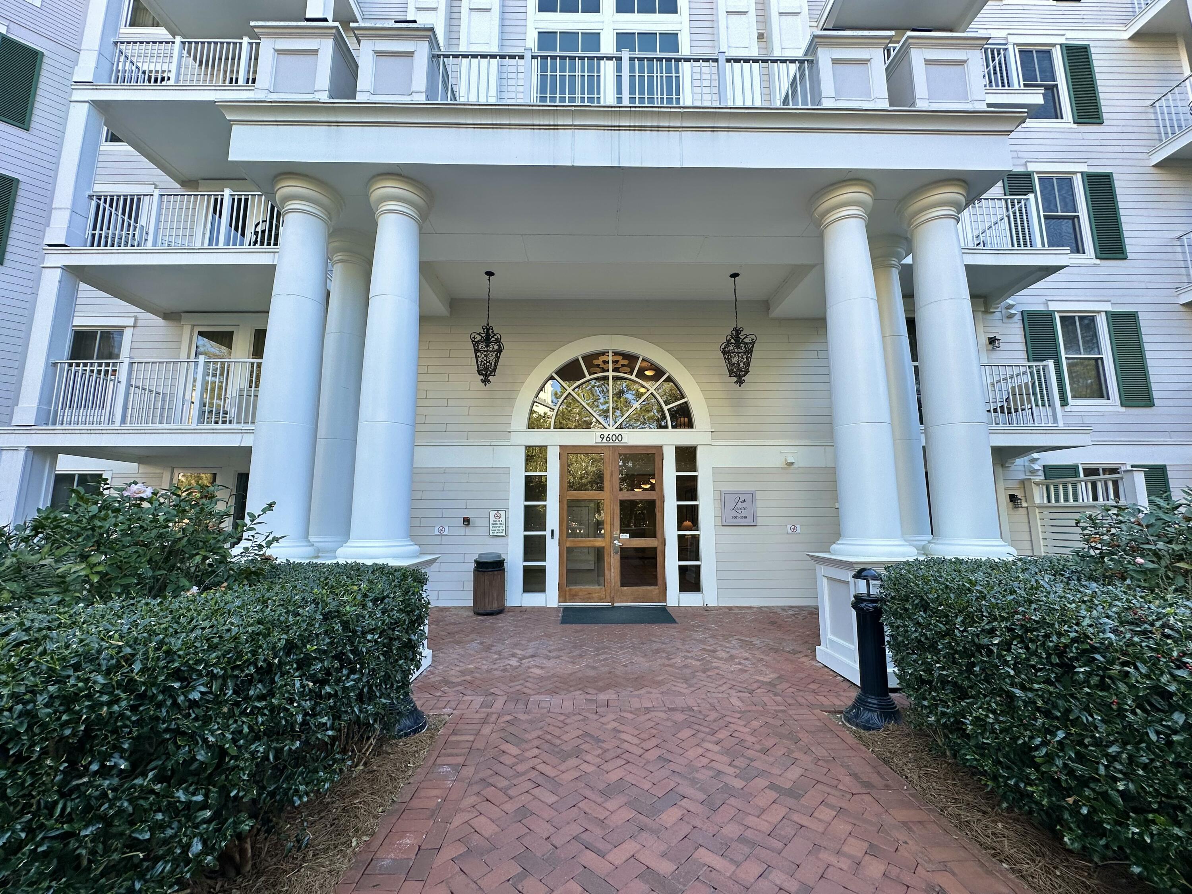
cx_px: 596
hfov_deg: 102.1
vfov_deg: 85.7
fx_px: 482
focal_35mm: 14
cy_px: 447
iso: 40
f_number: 2.2
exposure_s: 1/111
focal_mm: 2.22
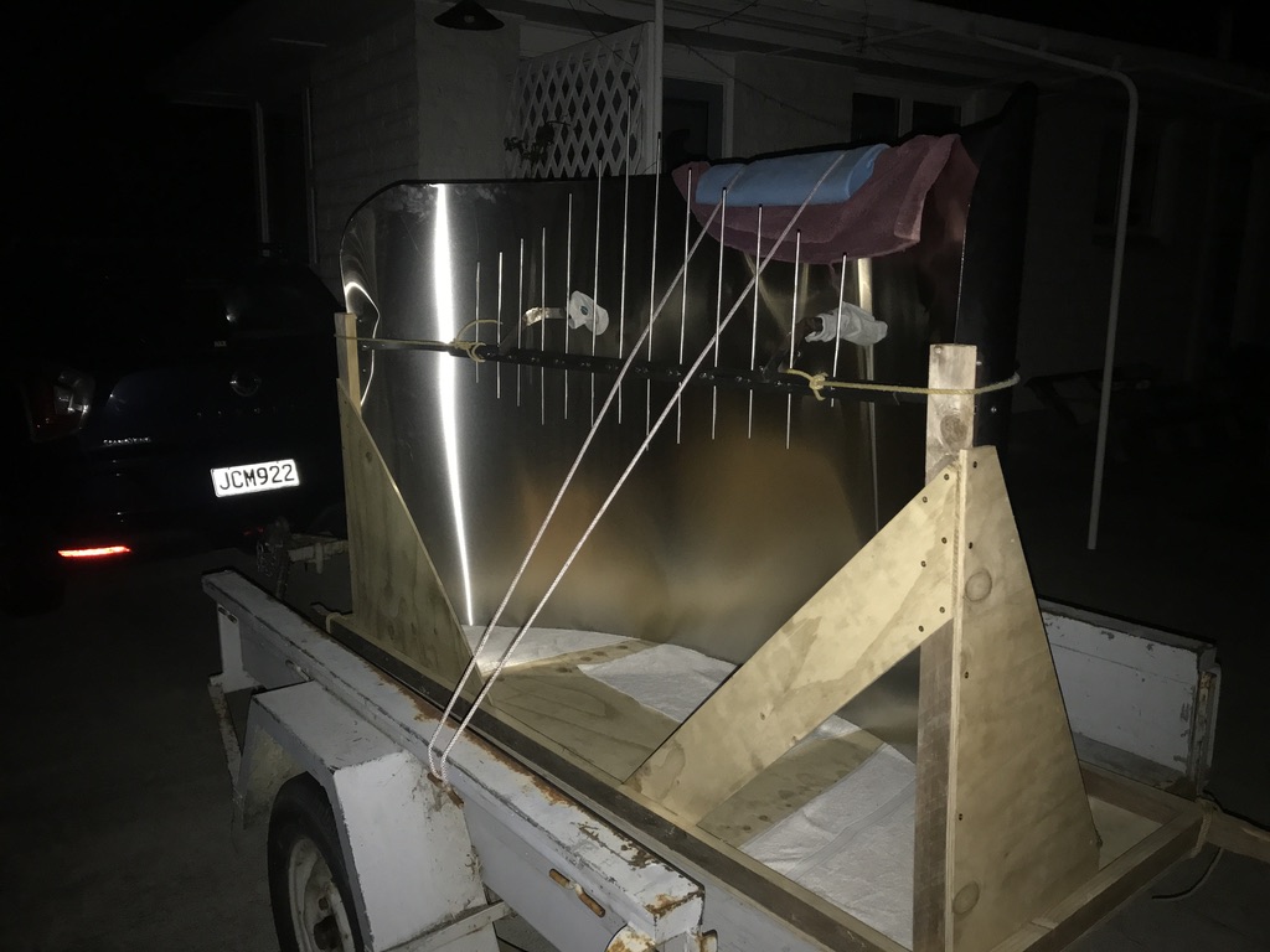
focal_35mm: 28
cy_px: 476
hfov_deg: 63.4
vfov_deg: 49.7
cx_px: 635
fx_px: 1027
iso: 160
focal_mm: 3.99
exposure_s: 1/17
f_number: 1.8
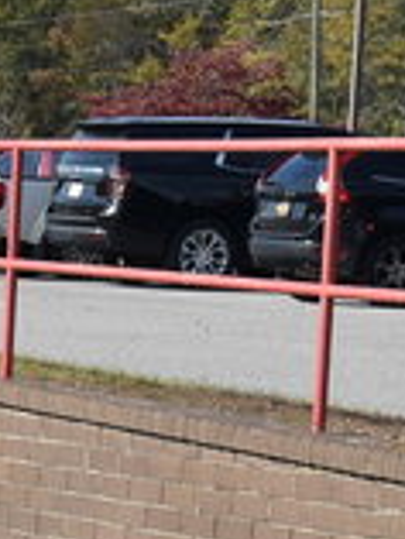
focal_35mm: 213
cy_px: 656
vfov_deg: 9.1
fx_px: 3325
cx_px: -556
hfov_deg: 6.6
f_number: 7.1
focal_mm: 29
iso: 100
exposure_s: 1/400
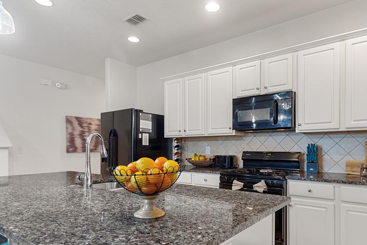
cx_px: 203
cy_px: 149
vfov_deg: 58.9
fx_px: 214
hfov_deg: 80.9
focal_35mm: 21
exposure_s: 1/5
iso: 400
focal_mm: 10
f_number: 4.5
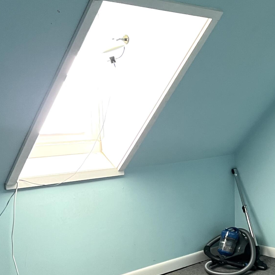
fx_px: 548
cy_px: 183
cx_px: 249
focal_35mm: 61
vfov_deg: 28.0
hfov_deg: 27.1
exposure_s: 1/60
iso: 320
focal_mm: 5.7
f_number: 1.5
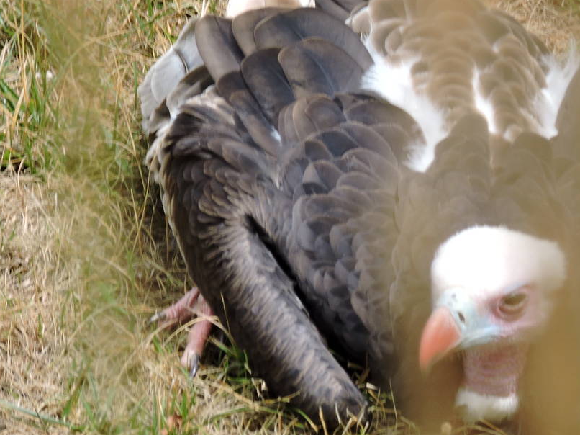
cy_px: 206
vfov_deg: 1.5
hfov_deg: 2.0
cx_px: 473
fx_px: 16633
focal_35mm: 993
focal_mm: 89.2
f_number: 4.9
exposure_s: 1/250
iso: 100
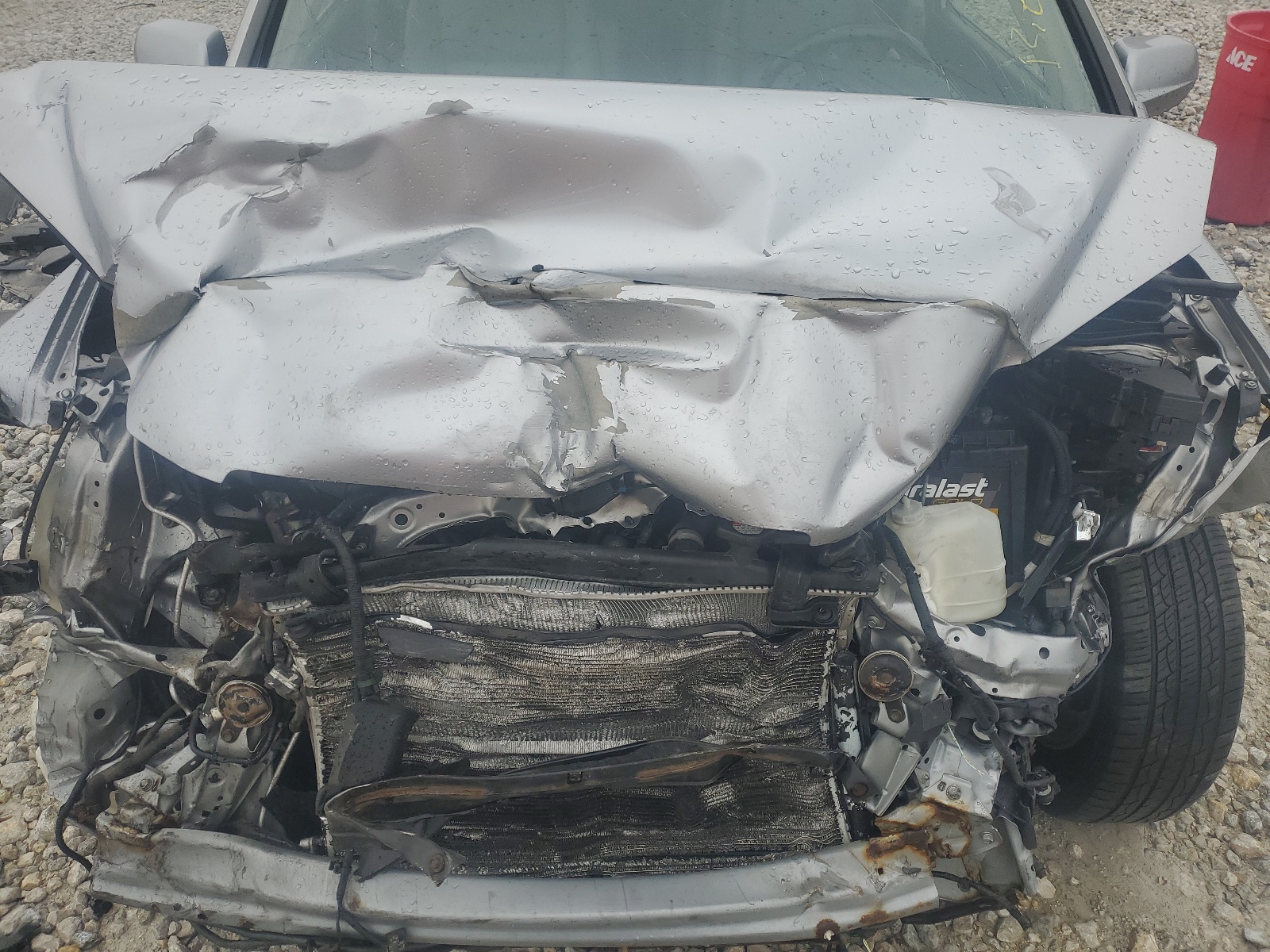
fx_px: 954
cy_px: 476
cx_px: 635
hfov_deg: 67.3
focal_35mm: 26
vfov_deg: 53.1
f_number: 1.5
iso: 50
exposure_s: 1/769
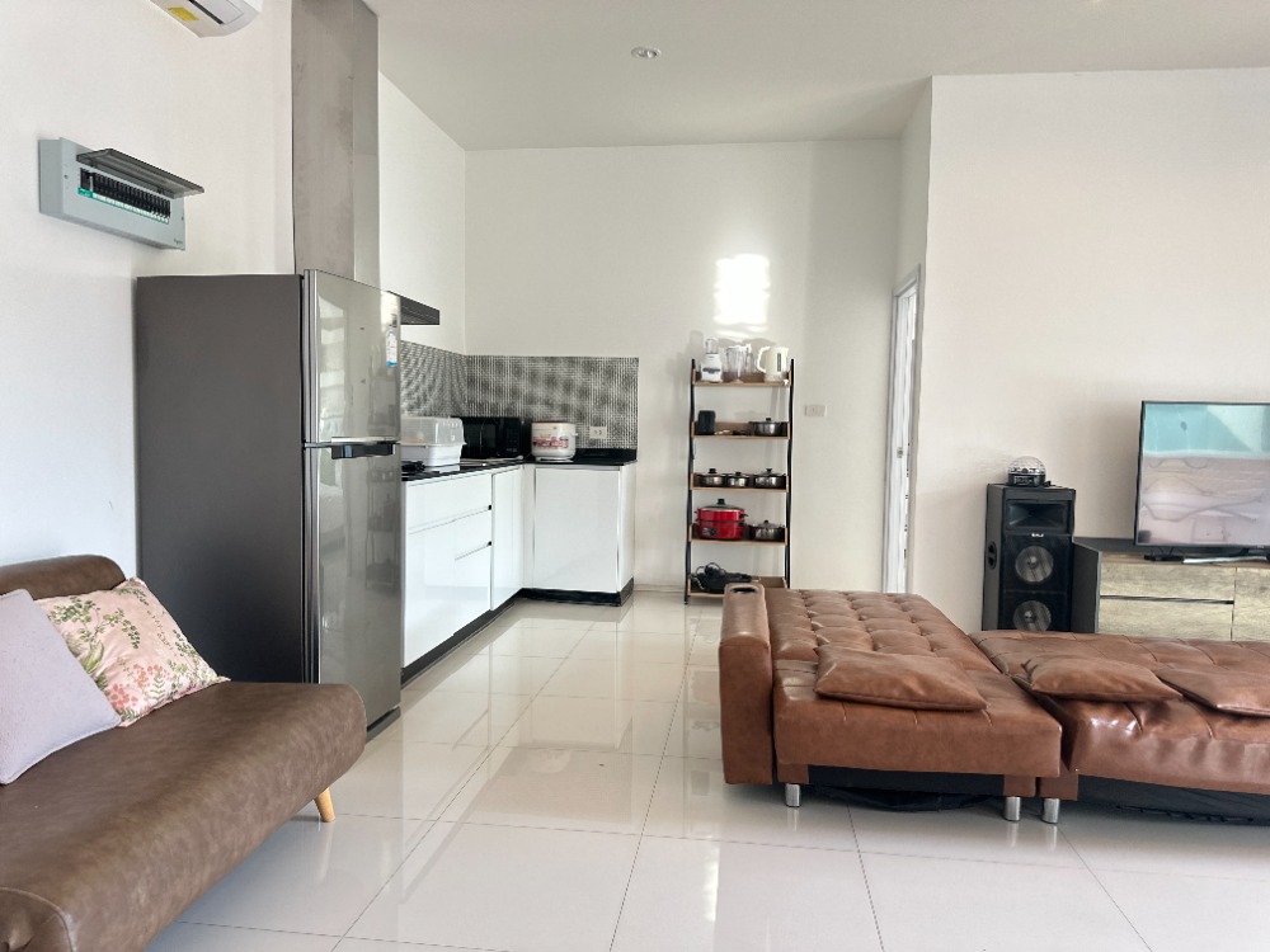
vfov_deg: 56.8
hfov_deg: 71.6
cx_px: 635
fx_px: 881
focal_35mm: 24
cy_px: 476
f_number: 1.78
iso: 200
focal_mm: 6.86
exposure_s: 1/121
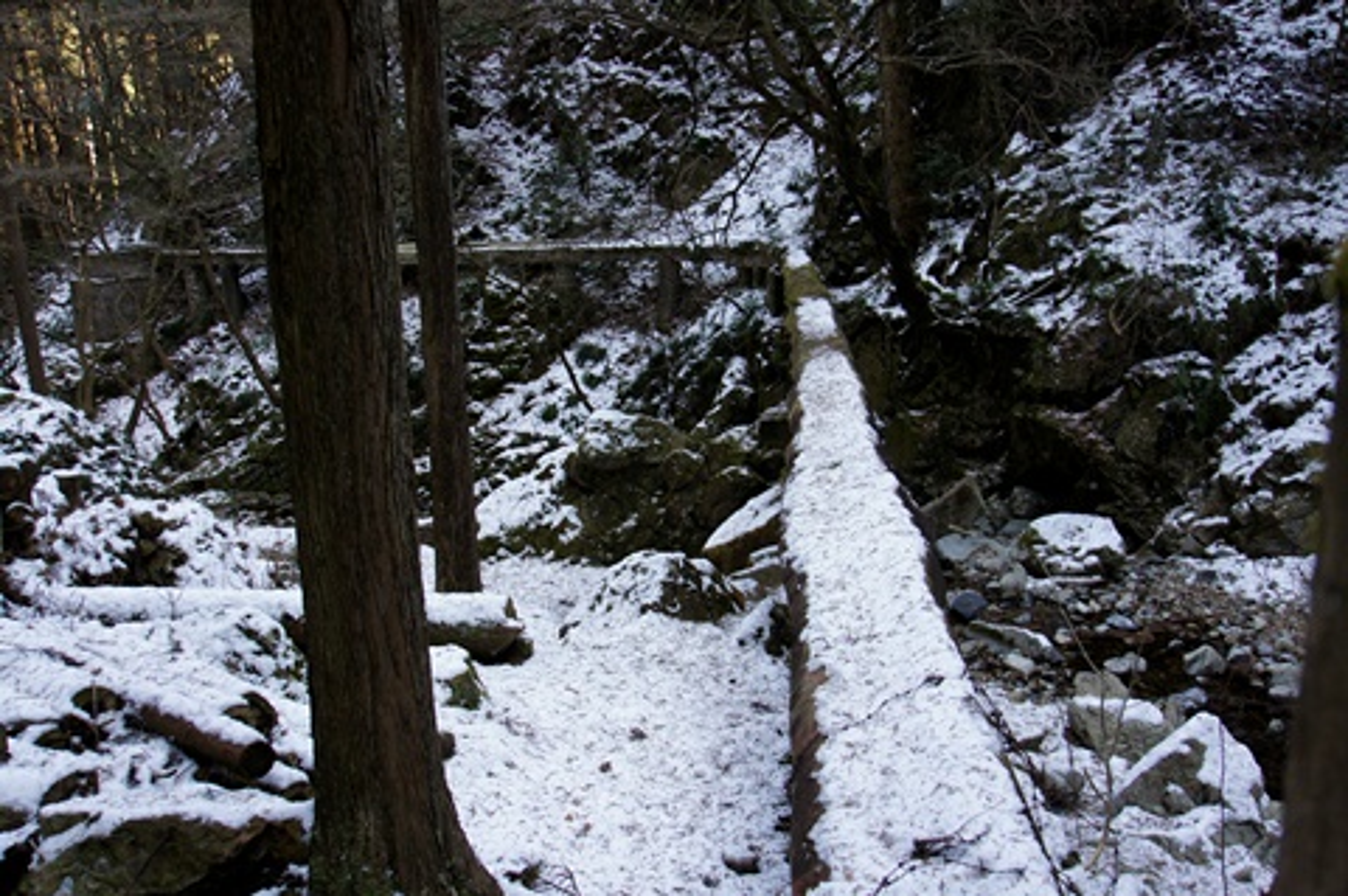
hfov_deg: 59.5
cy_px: 448
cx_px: 674
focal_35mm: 32
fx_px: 1178
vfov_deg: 41.6
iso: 200
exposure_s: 1/40
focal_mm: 21
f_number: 4
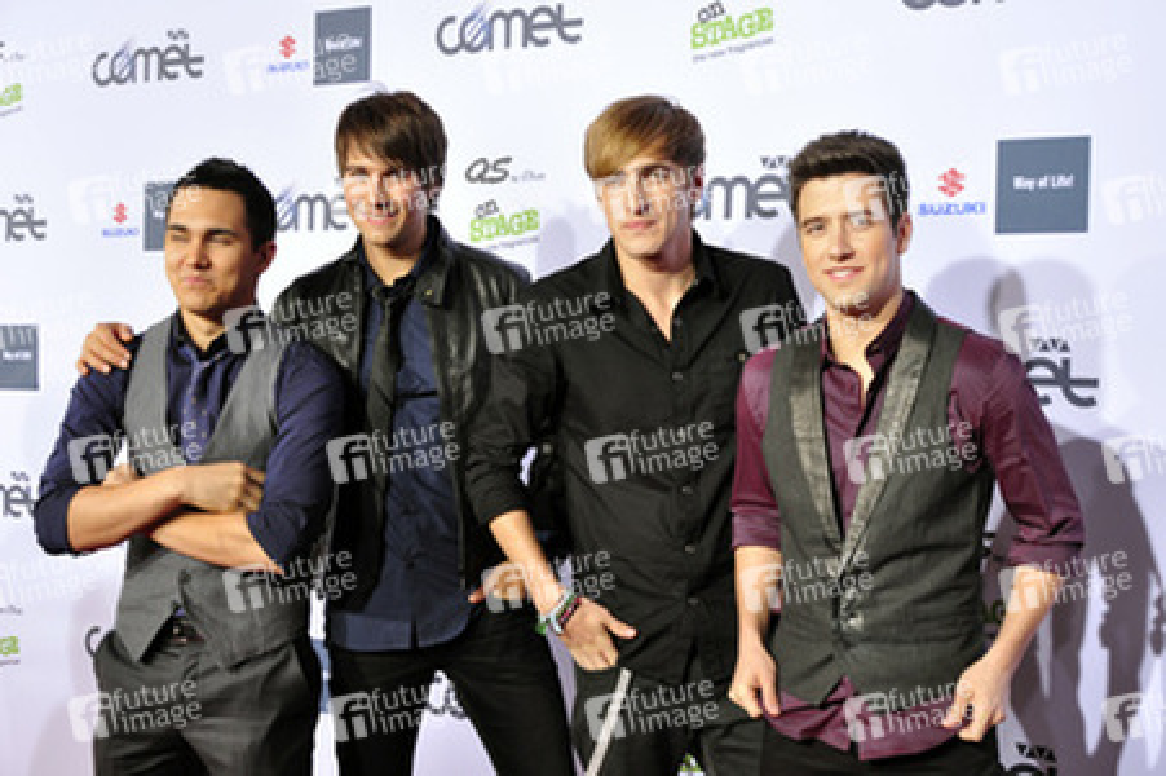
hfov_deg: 37.9
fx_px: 1699
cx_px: 583
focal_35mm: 52
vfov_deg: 25.7
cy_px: 388
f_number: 6.3
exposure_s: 1/160
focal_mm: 35
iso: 320
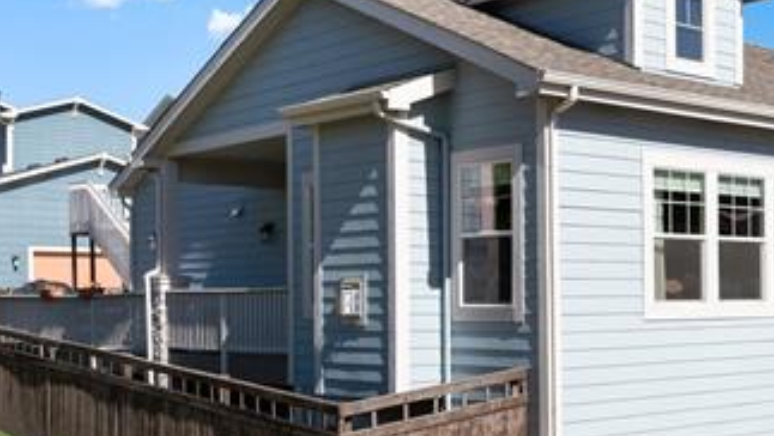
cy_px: 290
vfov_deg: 20.7
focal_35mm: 58
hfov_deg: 34.4
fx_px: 1191
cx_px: 666
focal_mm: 28
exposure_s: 1/100
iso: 100
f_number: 11
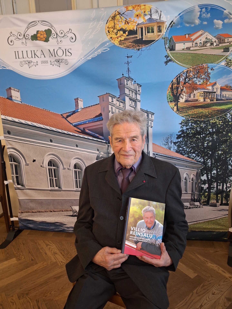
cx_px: 116
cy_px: 154
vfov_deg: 73.9
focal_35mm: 23
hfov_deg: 58.9
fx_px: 206
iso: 250
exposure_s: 1/33
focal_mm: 5.54
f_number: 1.8
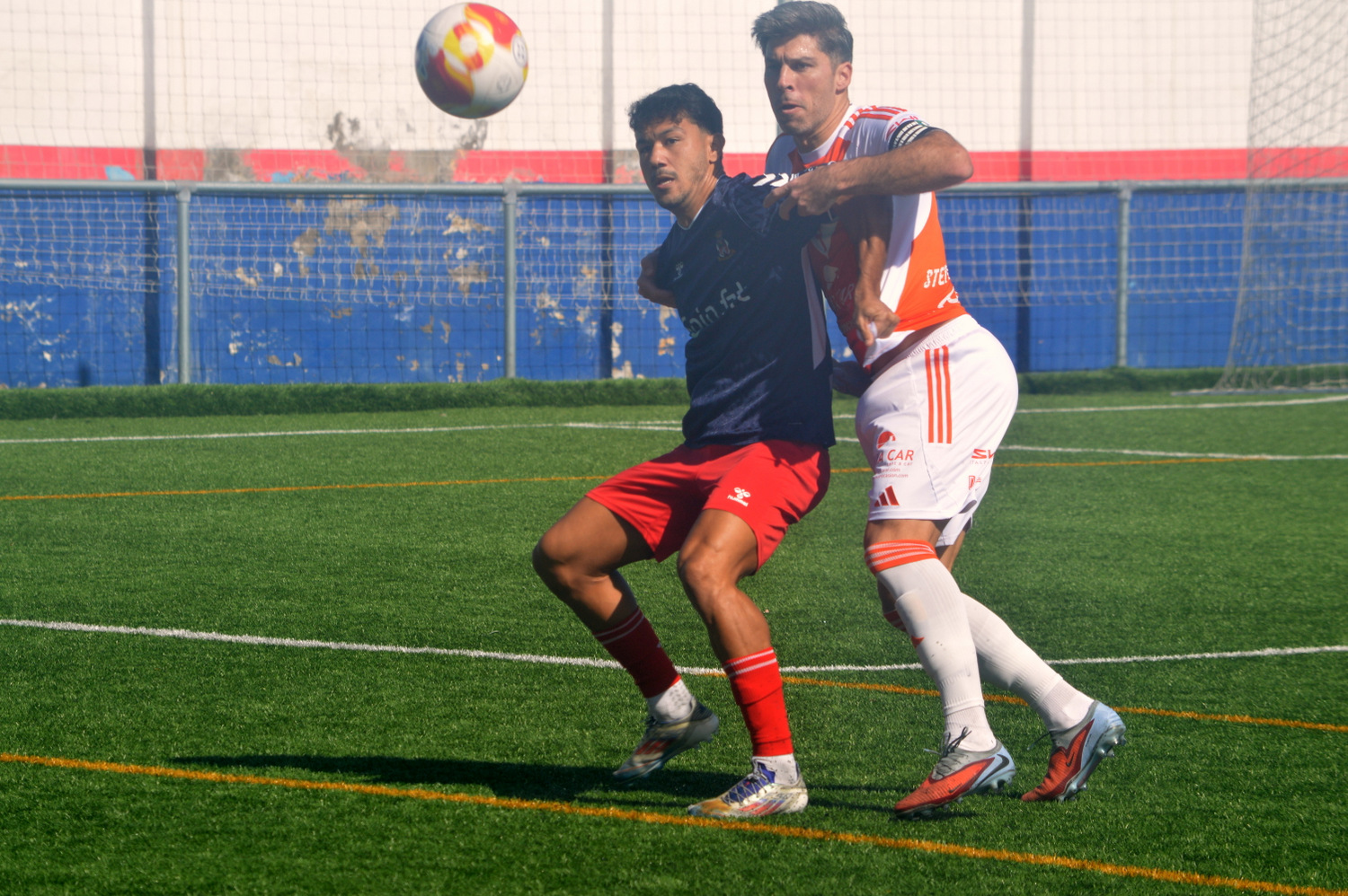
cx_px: 674
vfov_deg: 5.5
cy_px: 448
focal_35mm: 248
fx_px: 9261
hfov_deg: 8.3
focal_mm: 165
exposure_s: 1/500
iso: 200
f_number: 13
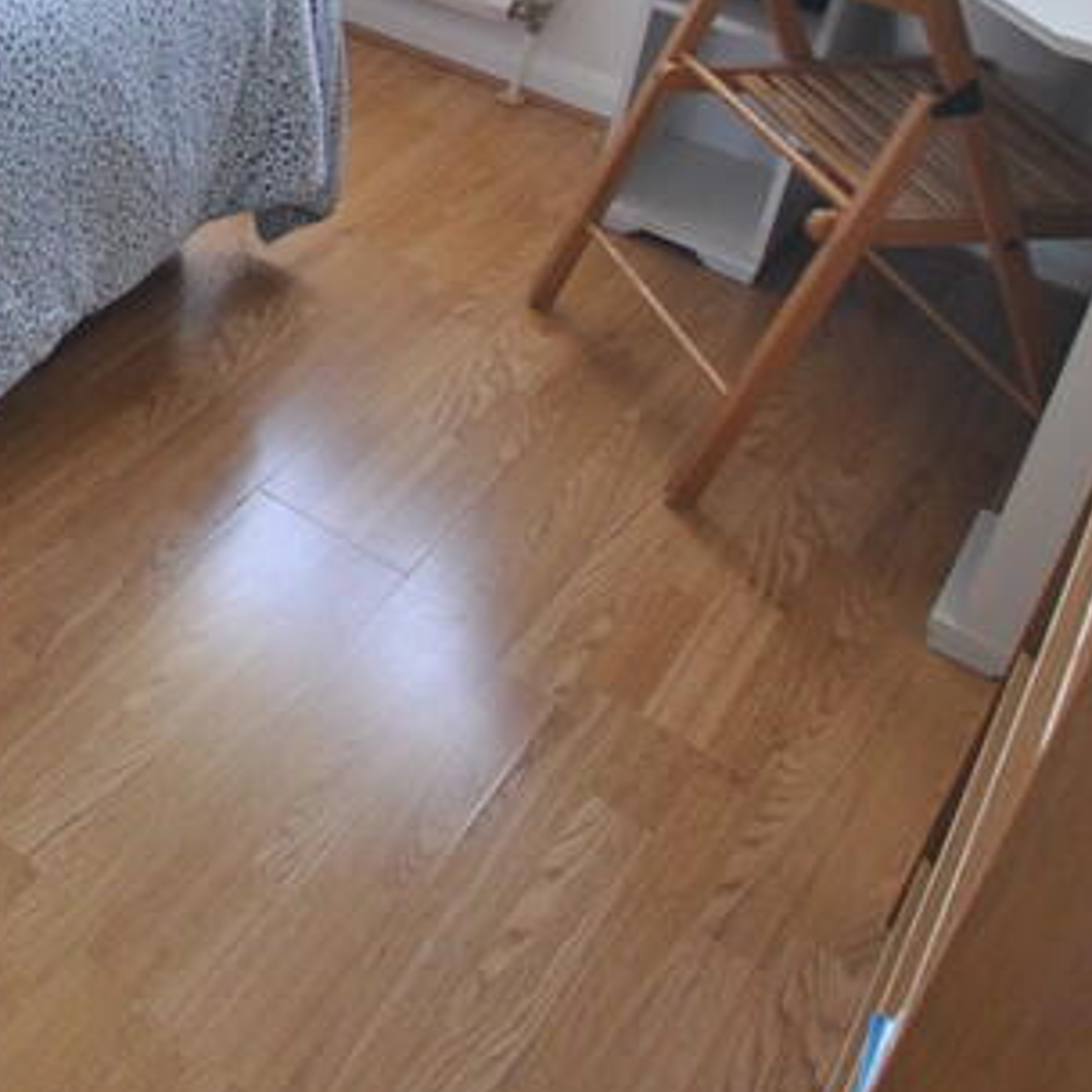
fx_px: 1535
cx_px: -338
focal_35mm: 43
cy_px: -99
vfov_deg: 34.1
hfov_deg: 30.6
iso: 200
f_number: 3.5
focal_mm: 10
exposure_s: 1/40
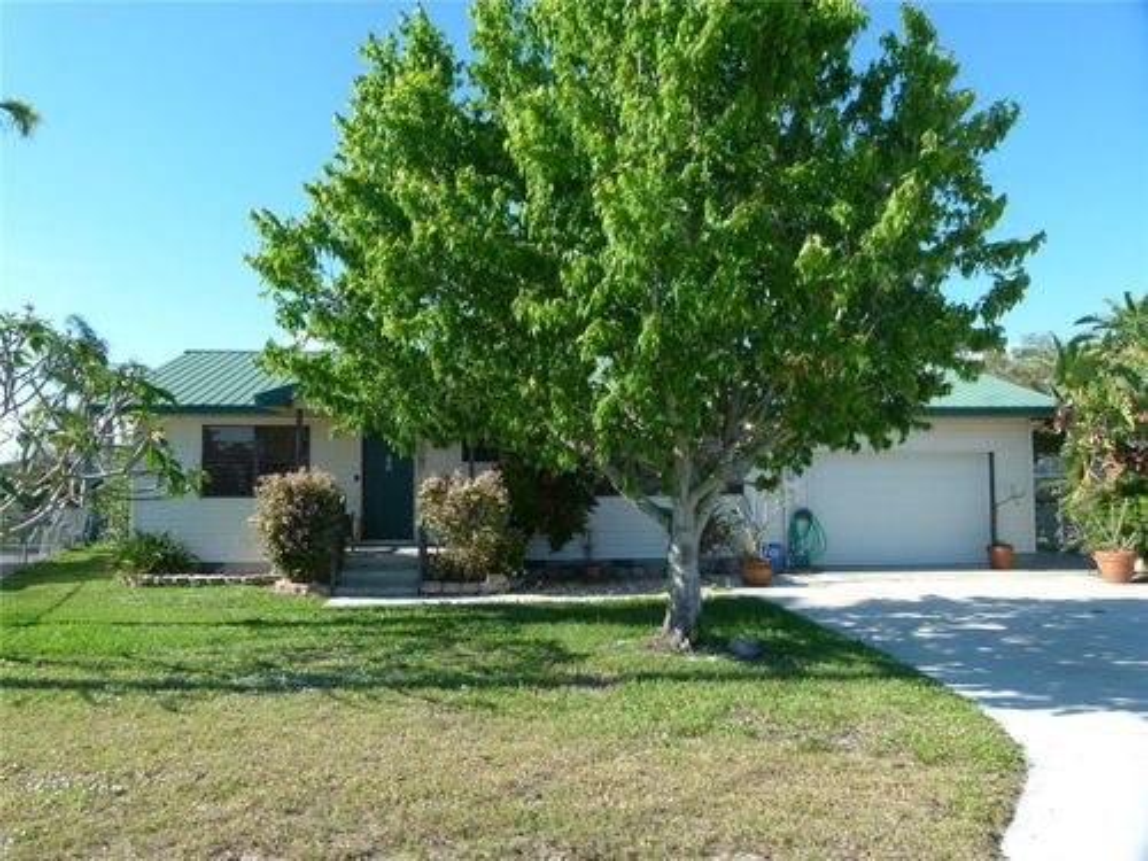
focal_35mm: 25
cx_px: 574
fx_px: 829
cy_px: 430
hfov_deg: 69.4
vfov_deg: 54.9
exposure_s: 1/400
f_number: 4
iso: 100
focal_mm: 4.5
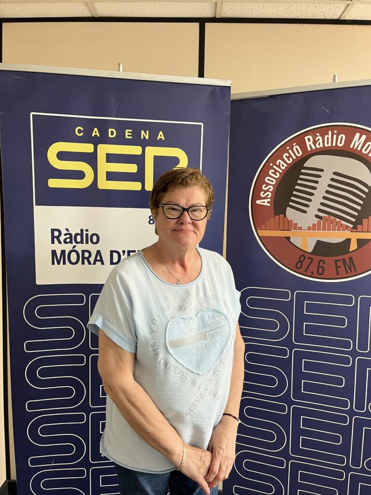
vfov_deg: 67.3
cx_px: 186
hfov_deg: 53.1
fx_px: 372
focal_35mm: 26
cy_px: 248
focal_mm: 5.1
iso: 80
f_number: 1.6
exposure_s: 1/50
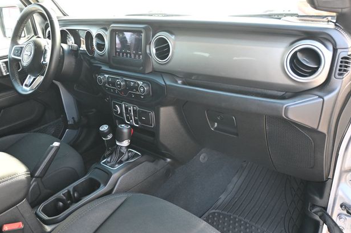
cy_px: 119
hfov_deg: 61.5
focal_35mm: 30
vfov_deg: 43.2
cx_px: 178
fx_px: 295
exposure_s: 1/125
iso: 1400
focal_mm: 19.5
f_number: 3.8
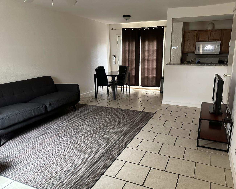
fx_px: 182
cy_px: 98
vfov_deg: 54.9
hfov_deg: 65.8
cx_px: 130
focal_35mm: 26
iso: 800
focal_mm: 6.86
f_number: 1.78
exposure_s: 1/60
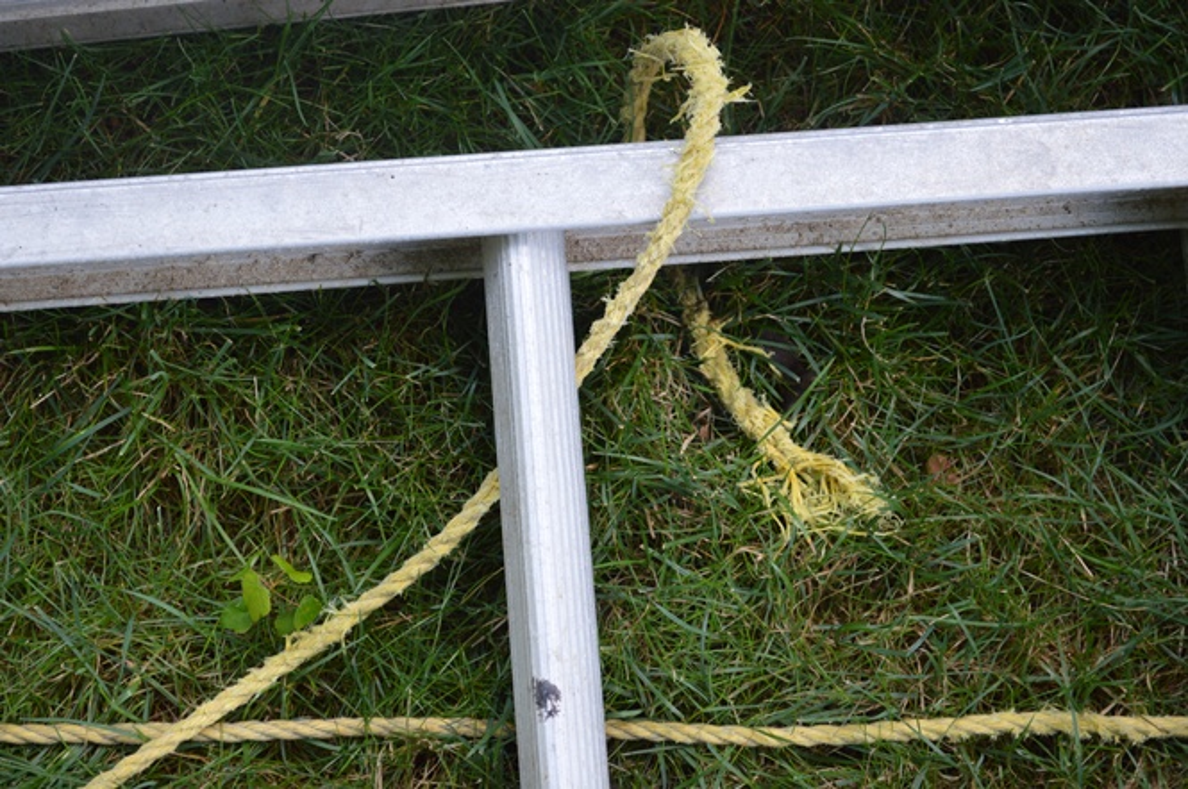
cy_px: 394
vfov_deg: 18.1
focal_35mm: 75
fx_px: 2473
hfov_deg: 27.0
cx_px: 594
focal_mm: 50
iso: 400
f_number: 5.6
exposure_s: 1/125
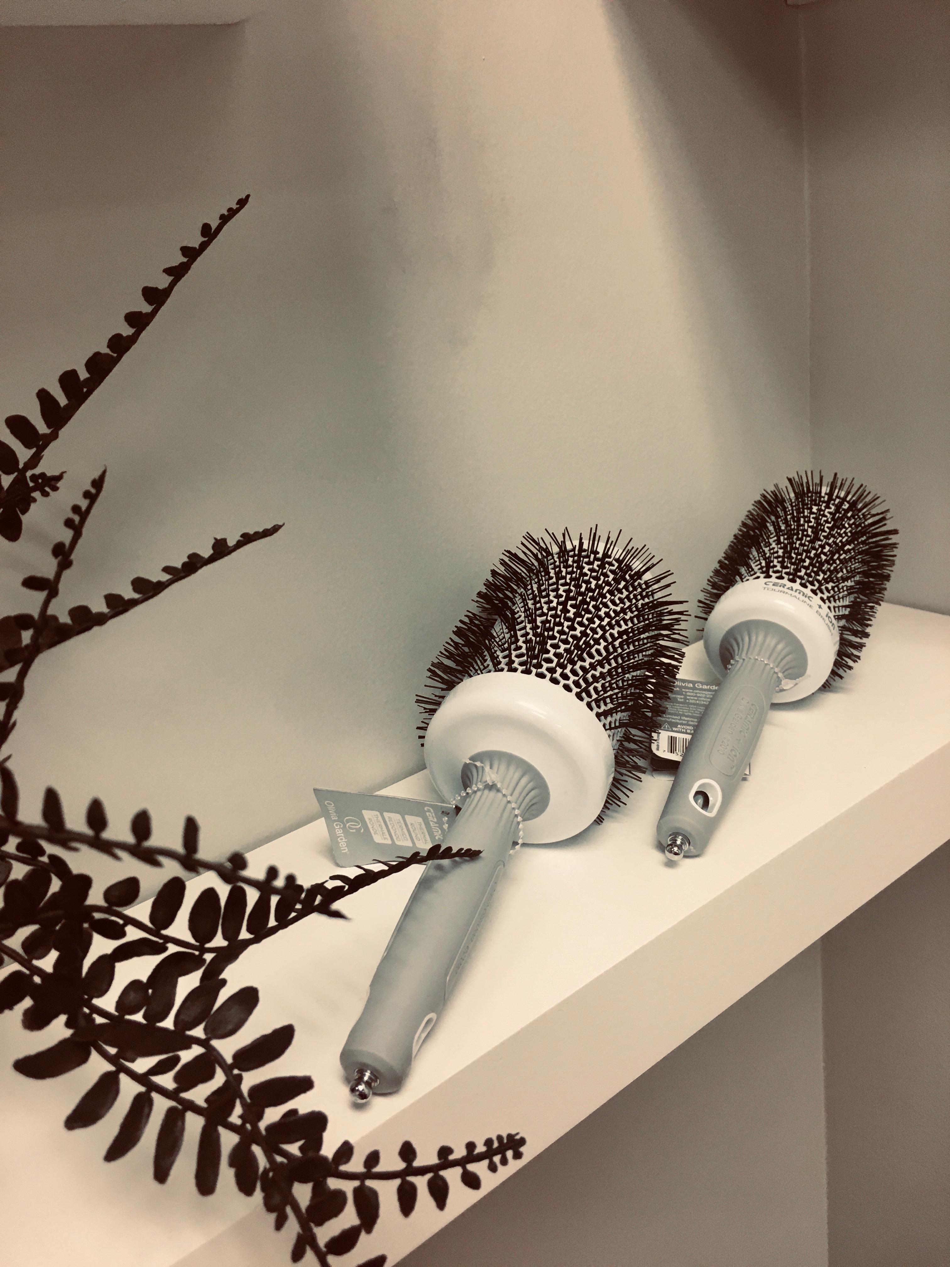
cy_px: 634
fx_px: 1061
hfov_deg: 48.2
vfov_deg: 61.7
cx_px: 475
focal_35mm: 29
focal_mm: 4.15
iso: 40
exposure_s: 1/30
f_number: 2.2
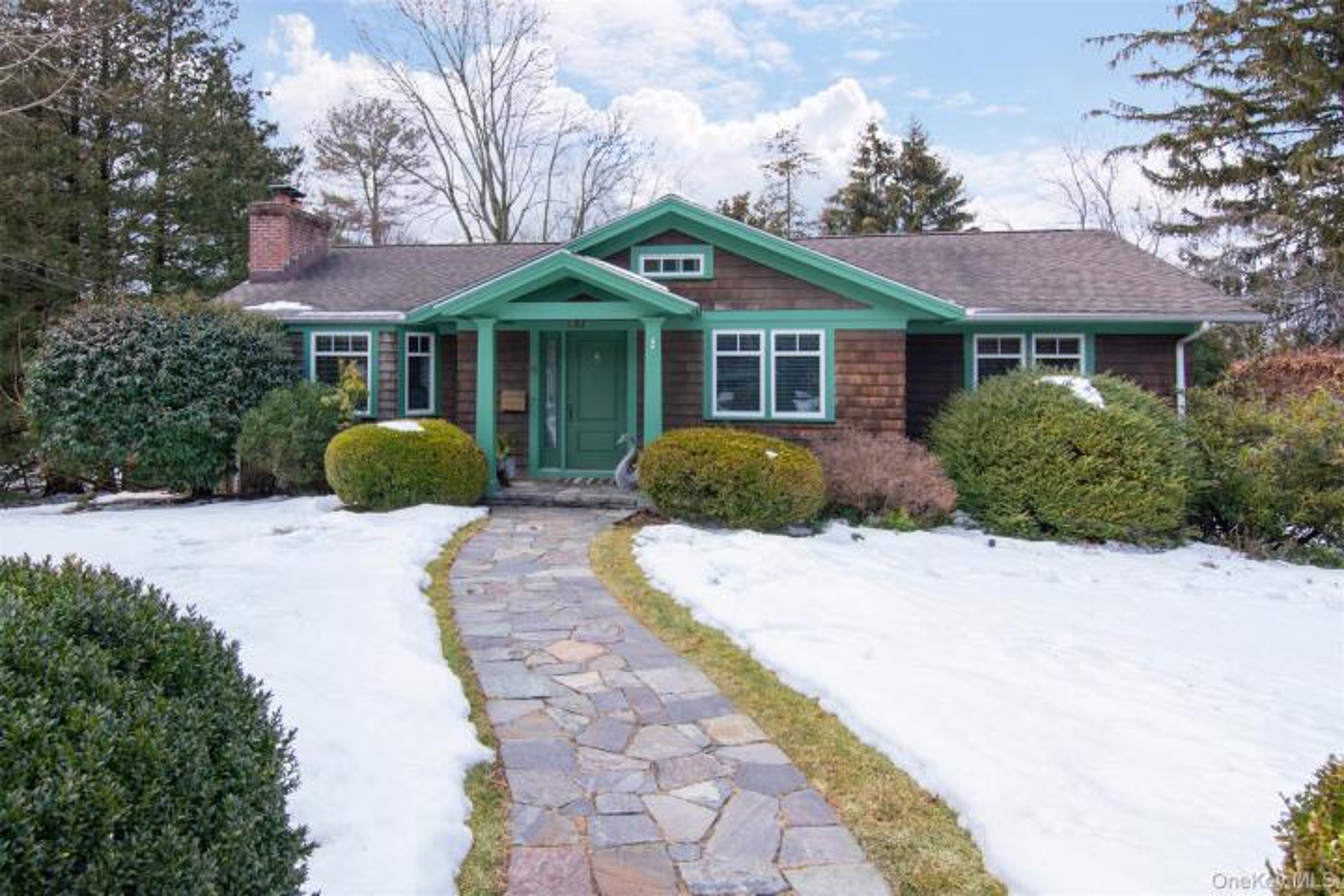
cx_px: 672
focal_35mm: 21
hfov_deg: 81.2
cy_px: 448
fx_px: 784
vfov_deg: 59.5
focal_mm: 14
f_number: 11
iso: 640
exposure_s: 1/250
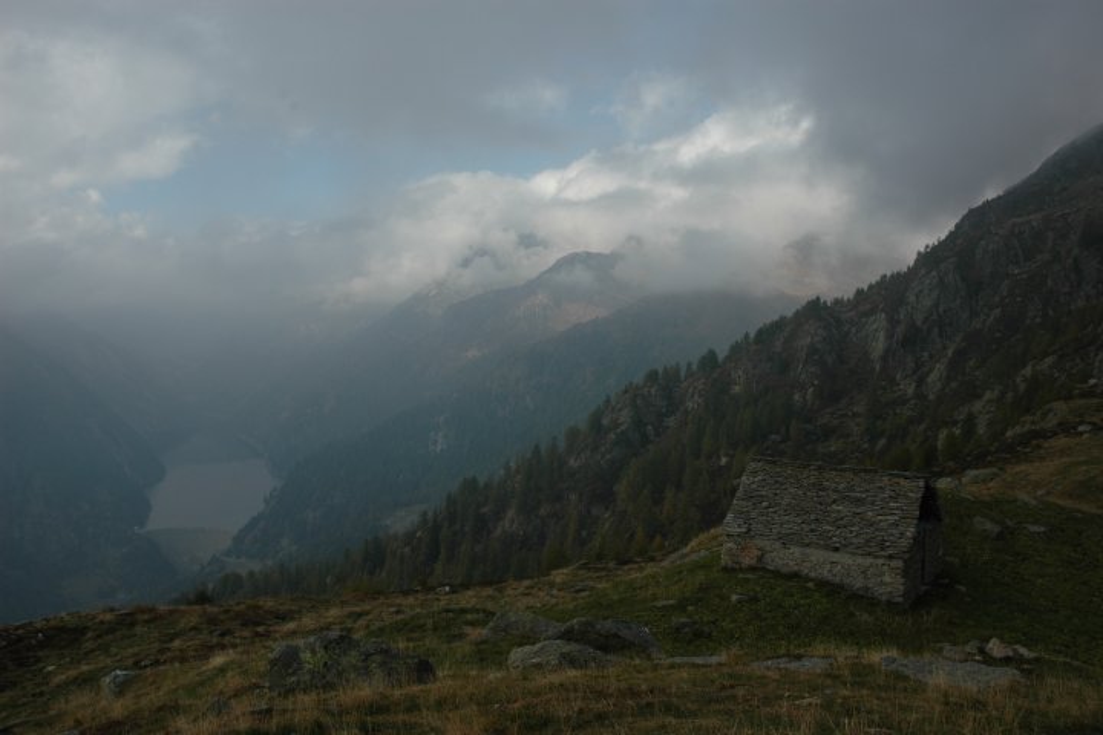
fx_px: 827
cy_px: 368
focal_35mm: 27
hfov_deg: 67.4
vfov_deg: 47.9
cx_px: 552
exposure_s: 1/320
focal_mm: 18
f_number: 9
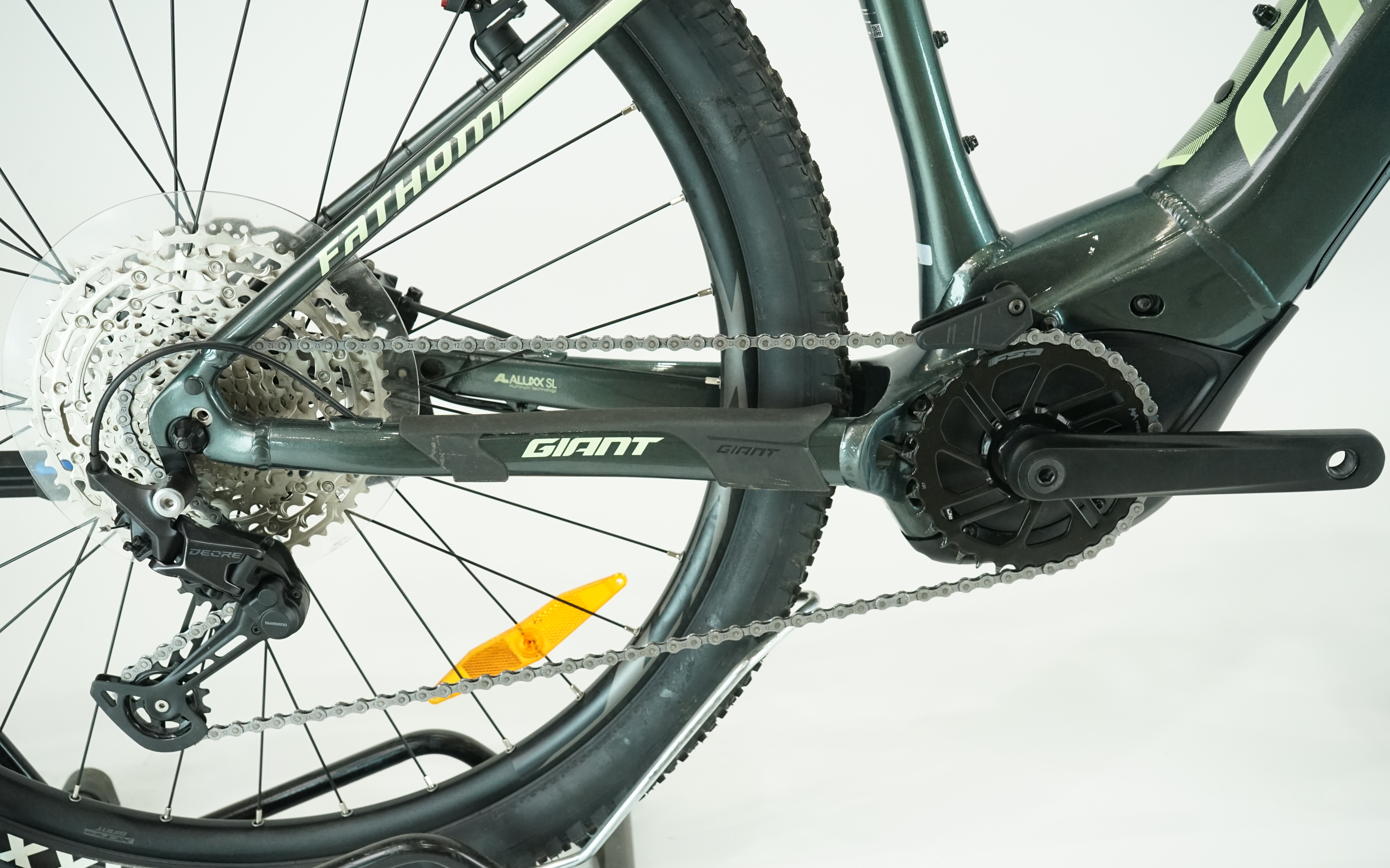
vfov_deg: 30.5
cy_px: 465
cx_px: 696
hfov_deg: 47.2
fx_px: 1591
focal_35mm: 42
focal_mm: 41
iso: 2500
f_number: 6.3
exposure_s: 1/200
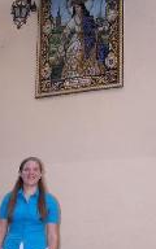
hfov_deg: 15.9
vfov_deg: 25.2
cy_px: 154
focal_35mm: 82
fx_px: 558
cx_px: 77
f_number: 2.8
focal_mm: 6.7
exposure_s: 1/60
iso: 80
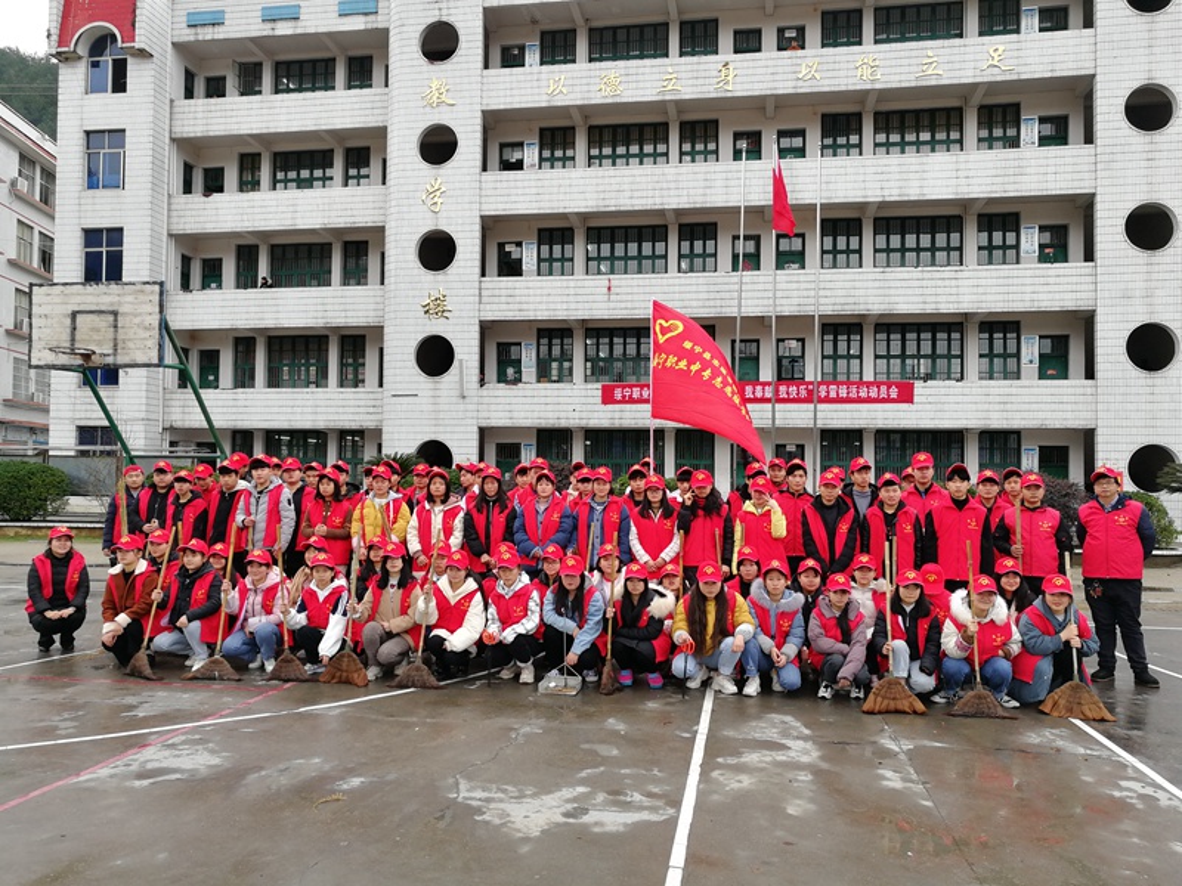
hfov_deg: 65.3
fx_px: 922
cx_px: 591
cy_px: 443
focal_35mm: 27
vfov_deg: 51.4
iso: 64
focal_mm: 3.84
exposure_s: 1/100
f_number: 2.2
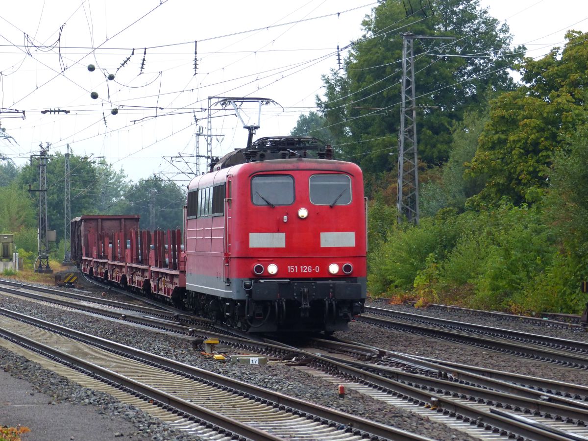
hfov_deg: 9.6
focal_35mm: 207
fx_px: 3516
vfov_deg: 7.2
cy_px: 220
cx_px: 294
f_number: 2.8
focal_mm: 37.3
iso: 250
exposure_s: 1/500
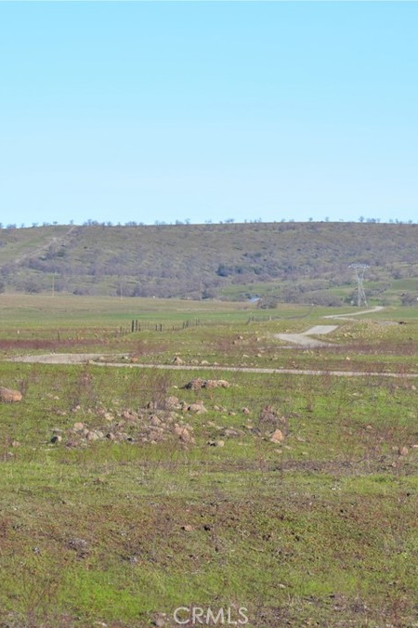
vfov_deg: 11.1
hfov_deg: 7.4
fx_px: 3243
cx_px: 310
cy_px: 314
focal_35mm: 186
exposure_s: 1/800
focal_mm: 82
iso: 200
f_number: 7.1
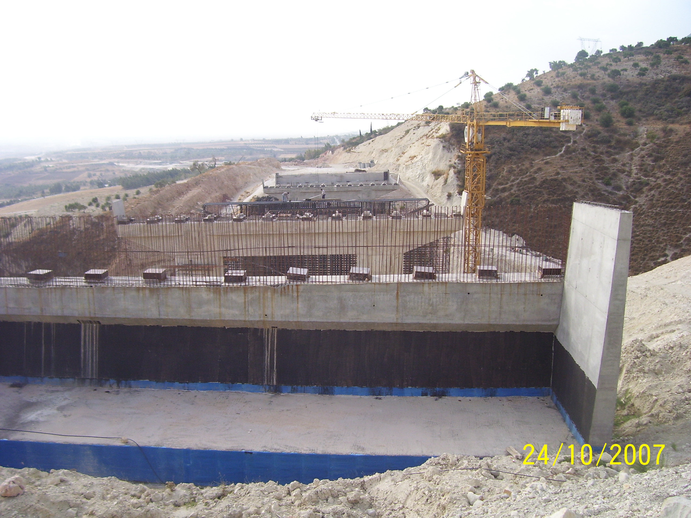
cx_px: 346
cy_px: 259
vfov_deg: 41.8
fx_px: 679
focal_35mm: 34
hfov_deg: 54.0
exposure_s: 1/750
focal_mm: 5.6
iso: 80
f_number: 2.7
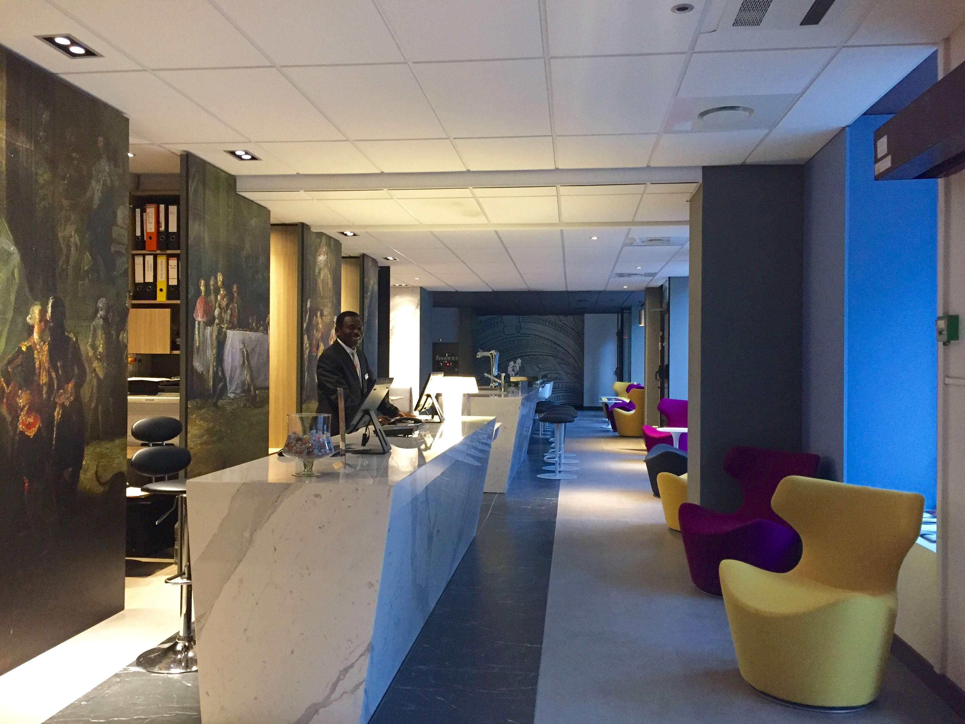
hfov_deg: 61.7
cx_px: 482
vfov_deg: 48.2
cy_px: 362
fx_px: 808
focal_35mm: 29
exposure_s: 1/33
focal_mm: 4.15
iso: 320
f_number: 2.2
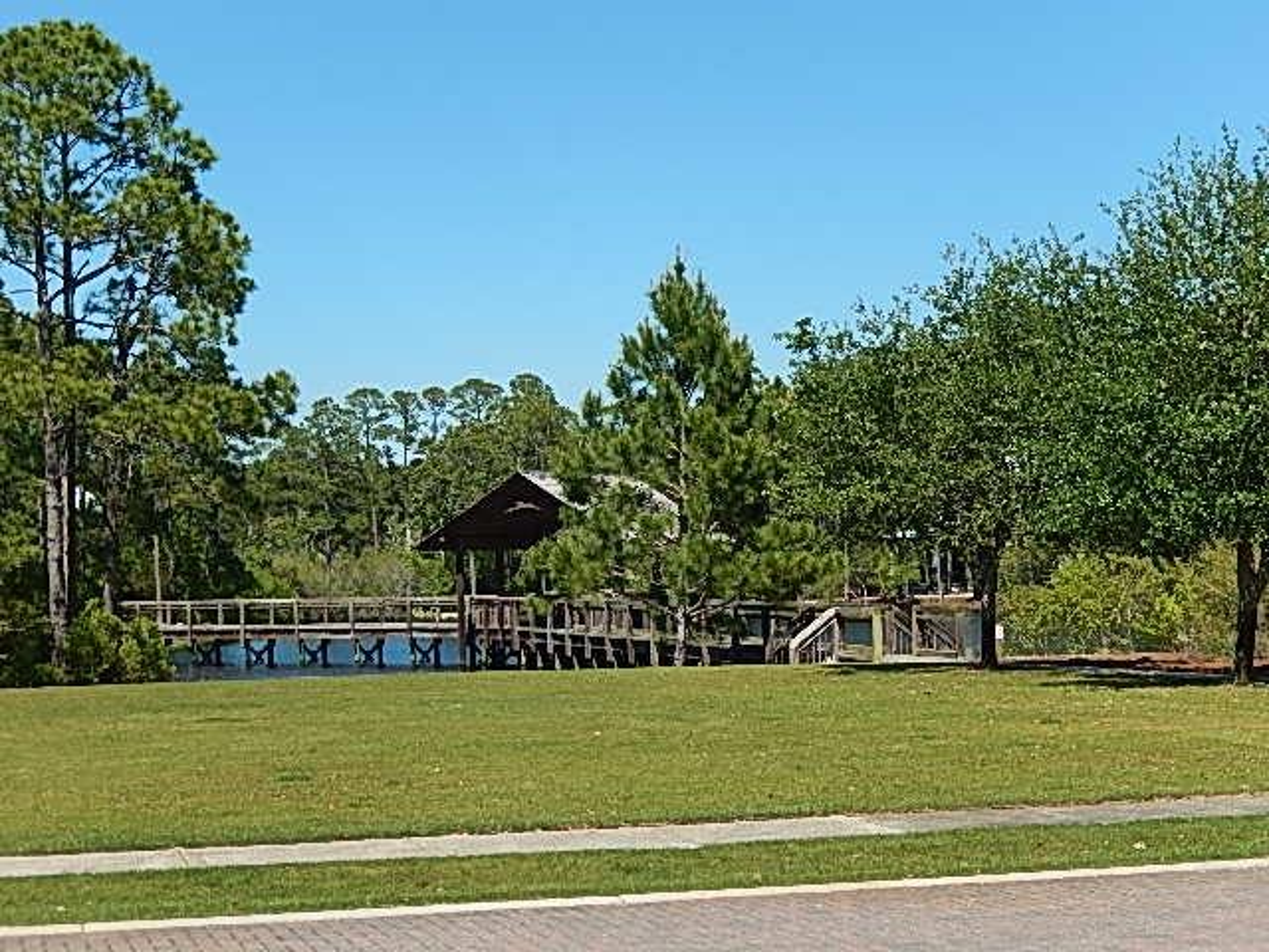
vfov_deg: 20.2
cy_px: 476
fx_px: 2676
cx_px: 634
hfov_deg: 26.7
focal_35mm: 73
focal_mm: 13.1
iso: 125
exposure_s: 1/640
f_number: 4.9
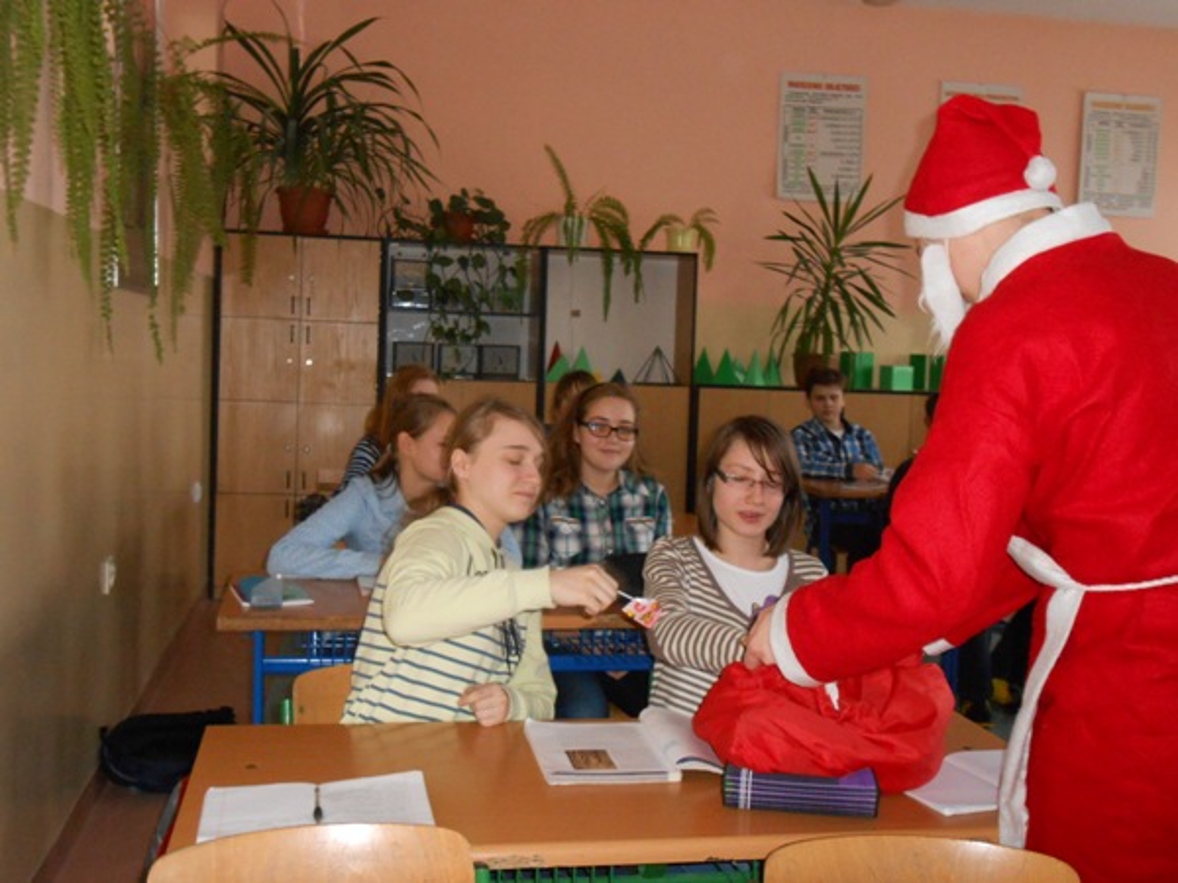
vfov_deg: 37.7
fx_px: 1293
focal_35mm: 38
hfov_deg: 49.0
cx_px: 589
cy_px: 442
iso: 500
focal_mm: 6.8
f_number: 4.2
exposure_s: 1/30
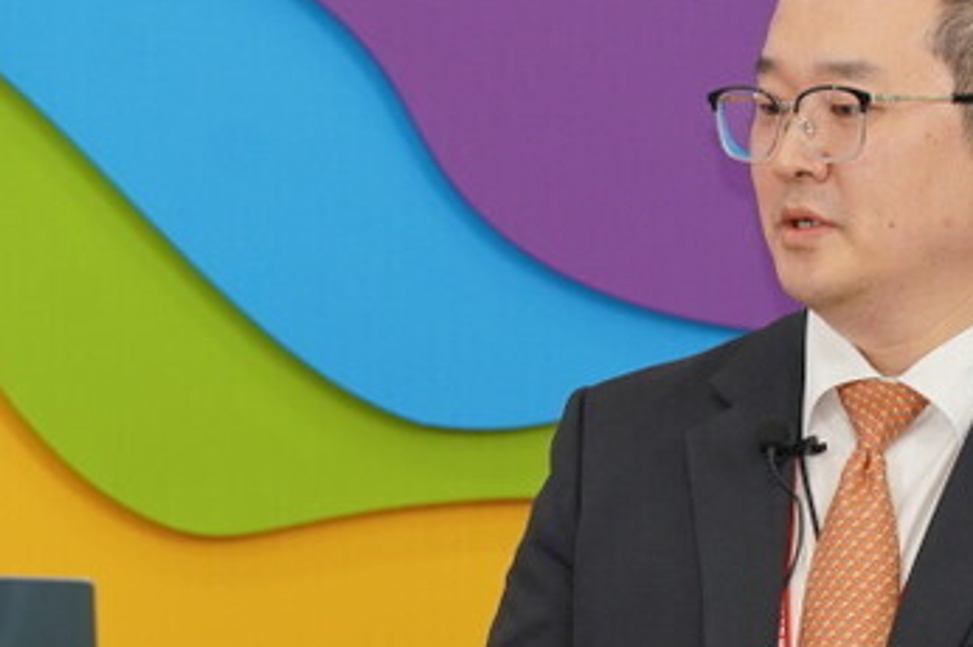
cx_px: 157
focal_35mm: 447
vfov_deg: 3.1
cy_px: 497
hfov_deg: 4.6
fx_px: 12070
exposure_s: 1/200
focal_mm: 161
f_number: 4
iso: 640
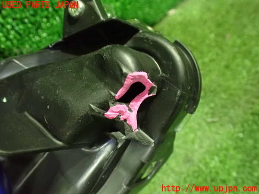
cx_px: 130
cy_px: 97
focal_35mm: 30
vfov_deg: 46.8
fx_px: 224
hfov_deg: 60.0
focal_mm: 5.4
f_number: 2.3
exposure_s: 1/30
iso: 1600
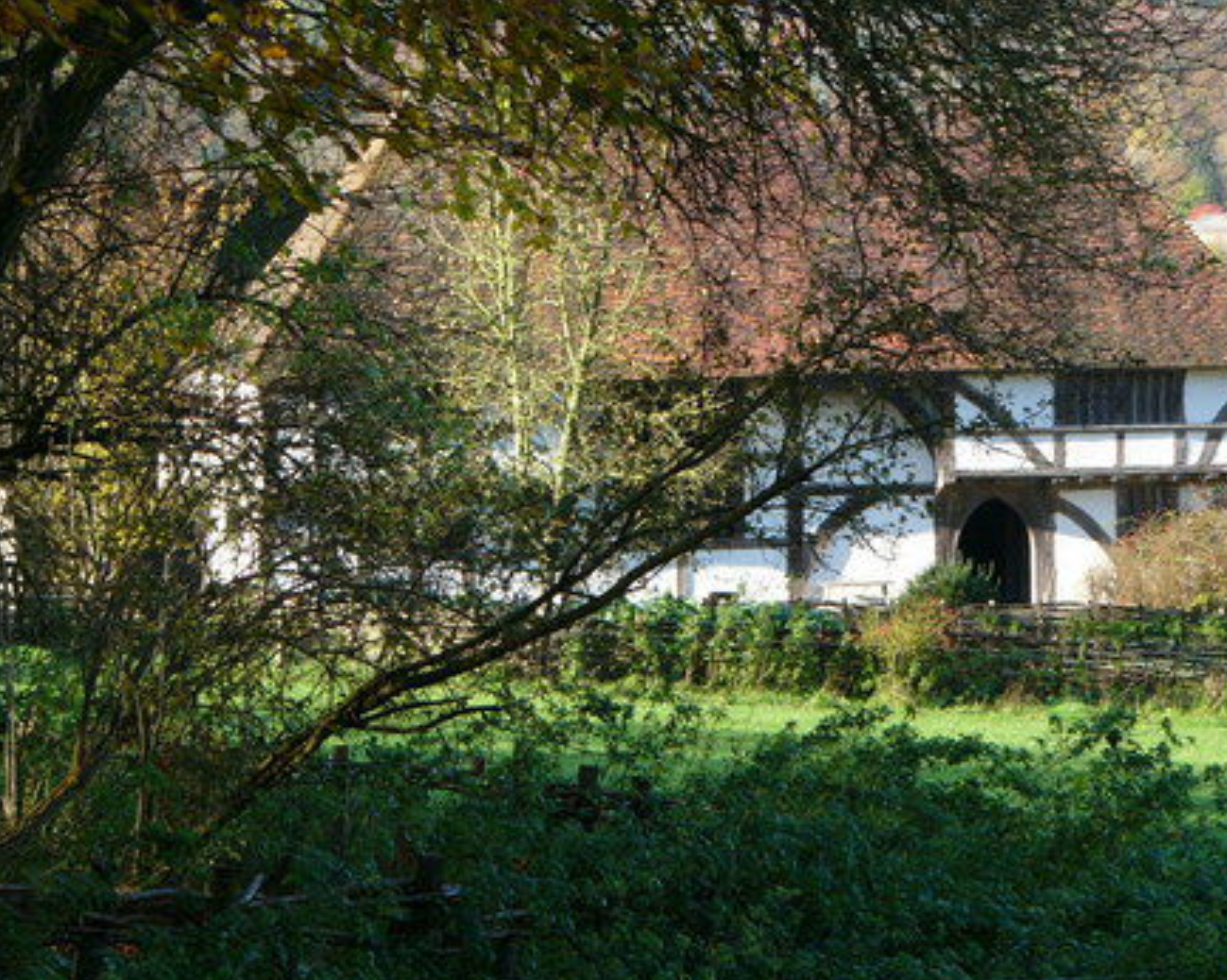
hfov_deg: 11.0
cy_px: 317
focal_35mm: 176
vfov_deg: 8.8
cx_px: 629
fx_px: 6388
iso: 50
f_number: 4
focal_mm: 20.2
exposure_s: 1/125
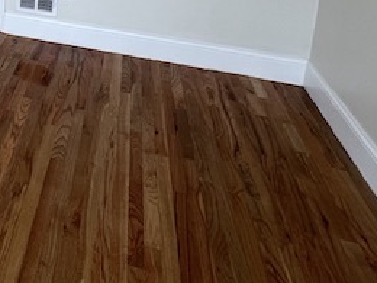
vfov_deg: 28.9
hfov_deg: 38.6
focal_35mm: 40
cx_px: -39
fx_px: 436
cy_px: -90
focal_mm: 1.57
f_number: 1.8
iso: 80
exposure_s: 1/126
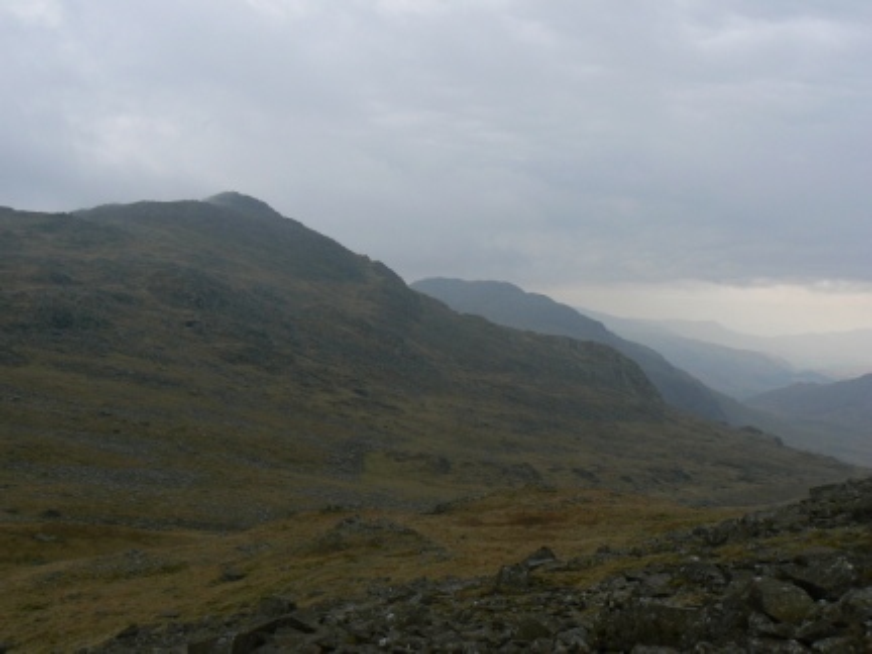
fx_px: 907
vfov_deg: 39.7
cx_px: 436
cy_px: 327
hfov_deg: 51.4
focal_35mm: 36
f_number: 5.6
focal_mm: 6
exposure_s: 1/320
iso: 80
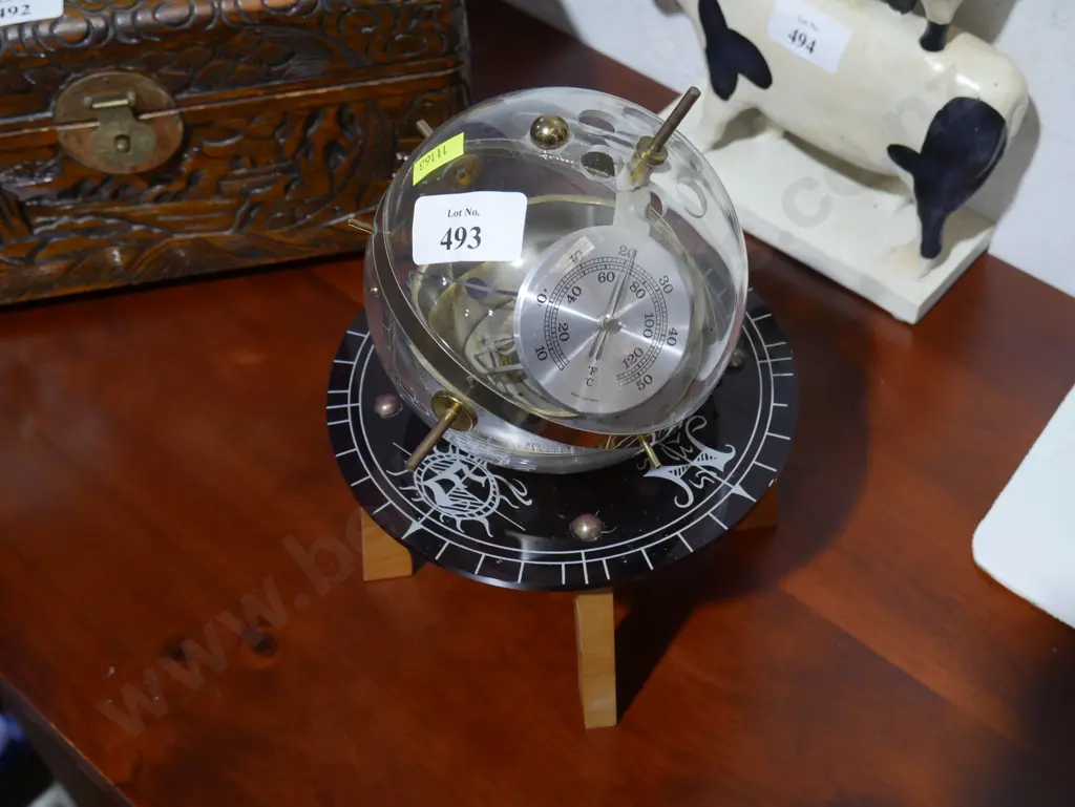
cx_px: 538
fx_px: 1491
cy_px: 404
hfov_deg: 39.6
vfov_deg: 30.3
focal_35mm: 48
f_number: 6.3
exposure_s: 1/60
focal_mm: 24
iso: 1000
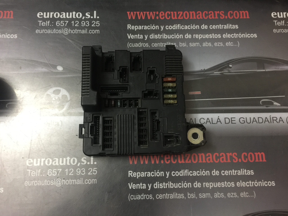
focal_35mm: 29
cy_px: 108
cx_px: 144
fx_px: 241
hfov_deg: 61.7
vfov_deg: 48.2
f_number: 2.2
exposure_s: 1/10
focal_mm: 4.15
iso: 100
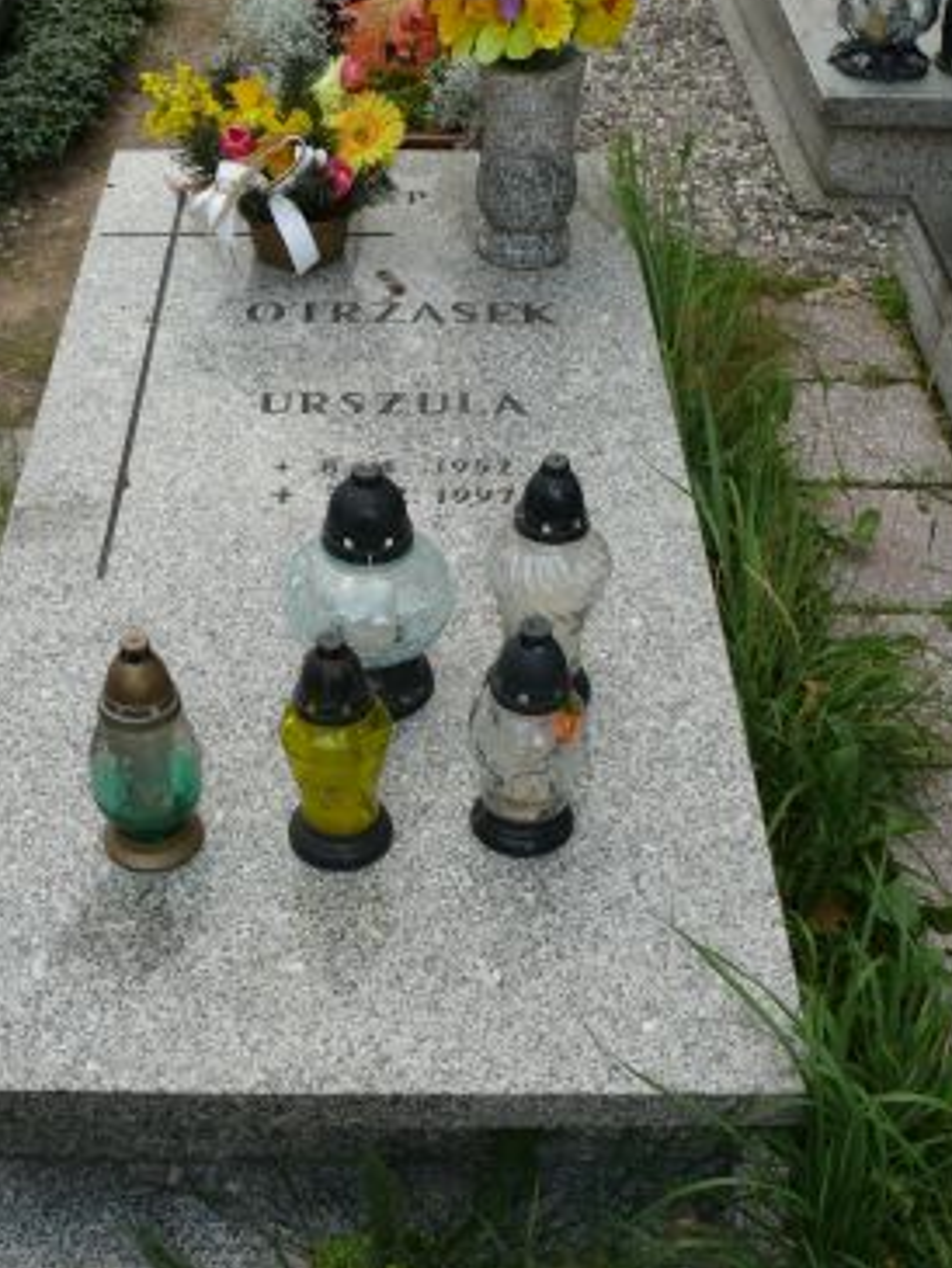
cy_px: 778
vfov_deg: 41.0
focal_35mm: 46
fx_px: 1686
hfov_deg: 31.5
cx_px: 400
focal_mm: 7.4
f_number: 4
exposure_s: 1/160
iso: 100
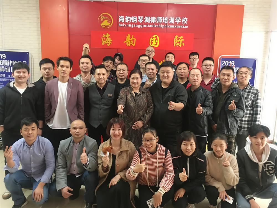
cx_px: 138
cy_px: 104
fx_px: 232
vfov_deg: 48.2
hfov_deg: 61.7
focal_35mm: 29
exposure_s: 1/8
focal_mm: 4.15
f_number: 2.2
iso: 125
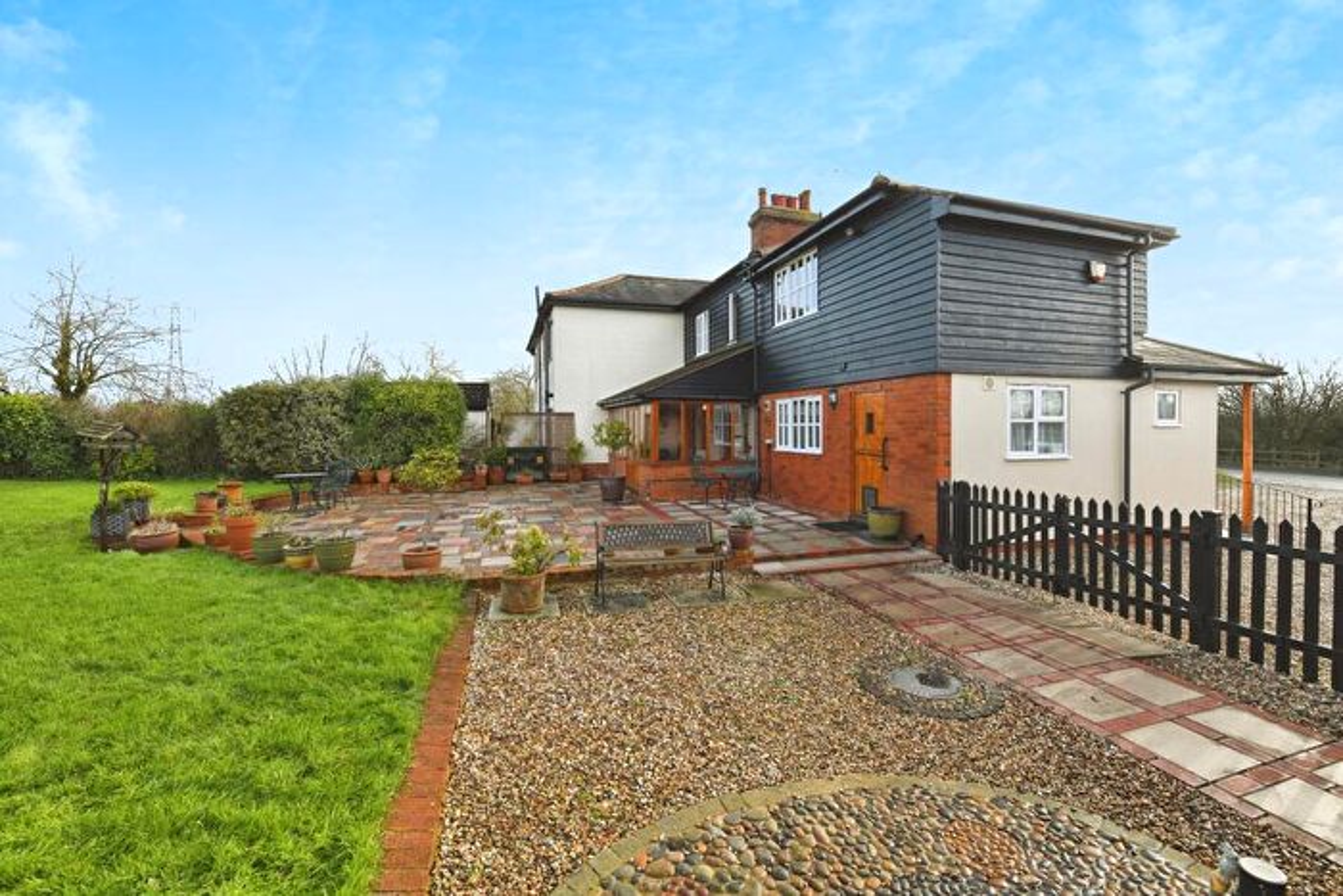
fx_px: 560
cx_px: 672
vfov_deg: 77.4
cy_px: 448
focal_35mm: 15
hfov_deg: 100.4
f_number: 8
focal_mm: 15
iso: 800
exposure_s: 1/640
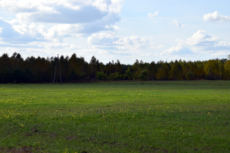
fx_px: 594
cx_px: 115
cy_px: 76
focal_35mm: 93
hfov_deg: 21.9
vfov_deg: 14.7
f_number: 11
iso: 280
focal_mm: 62
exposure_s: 1/500
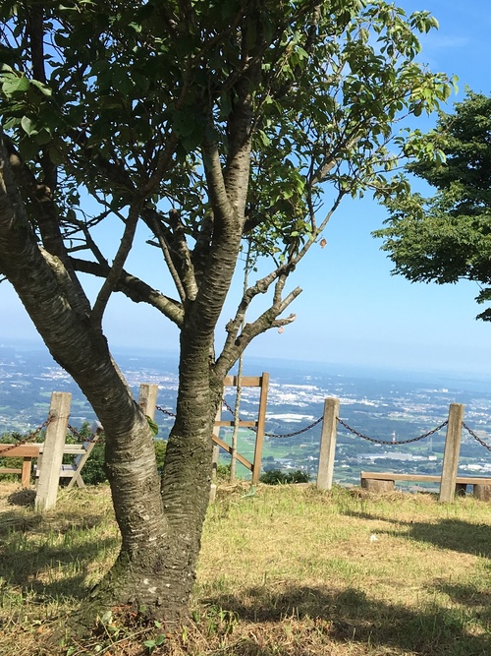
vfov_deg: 33.2
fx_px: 1097
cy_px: 271
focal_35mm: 58
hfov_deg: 24.3
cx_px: 470
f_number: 2.2
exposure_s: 1/1099
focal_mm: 4.15
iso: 25
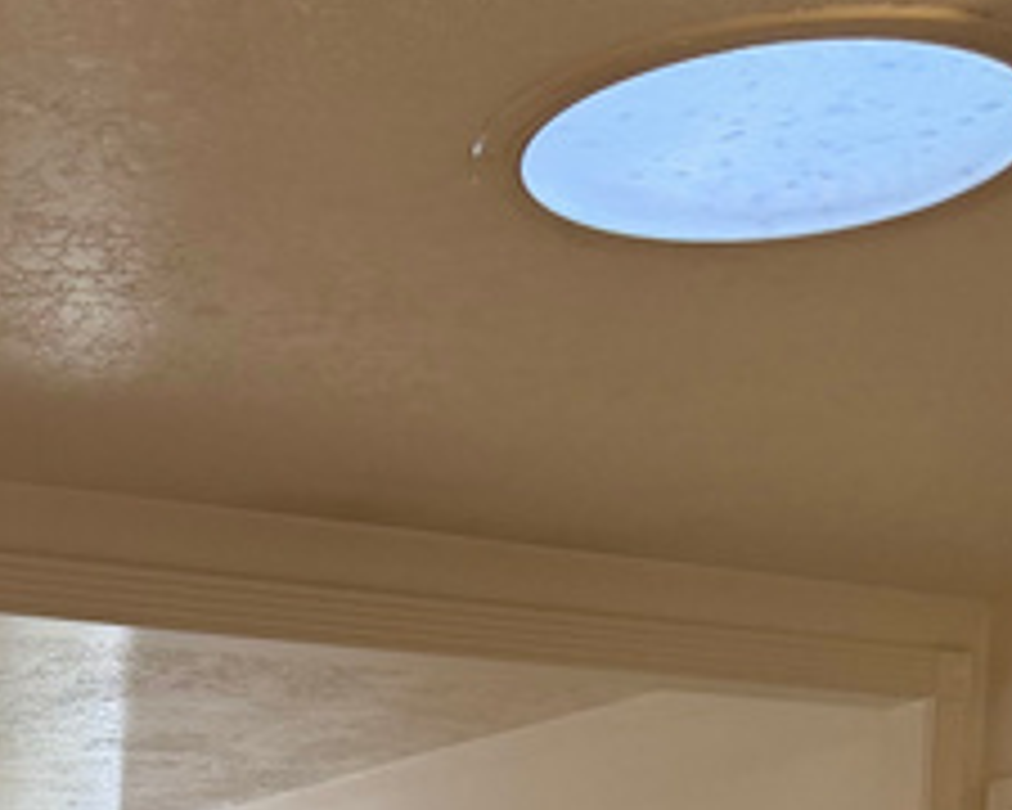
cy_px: 1588
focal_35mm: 80
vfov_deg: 15.5
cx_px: 67
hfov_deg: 23.1
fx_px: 2396
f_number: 1.78
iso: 160
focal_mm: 6.76
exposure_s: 1/209
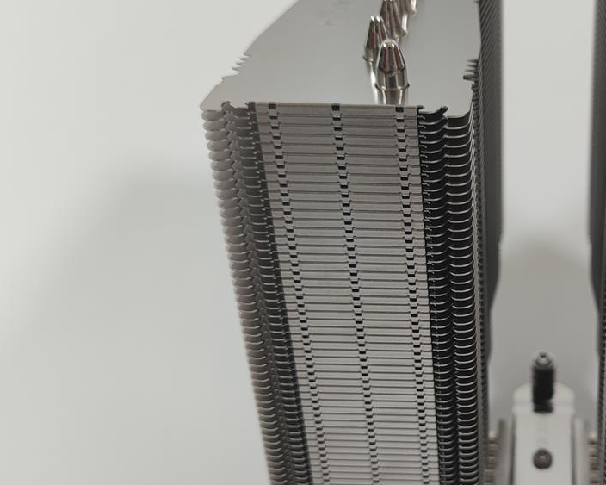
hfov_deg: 34.0
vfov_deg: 29.1
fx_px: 933
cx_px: 548
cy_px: 292
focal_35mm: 52
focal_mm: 6.78
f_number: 1.85
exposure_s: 1/100
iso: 75
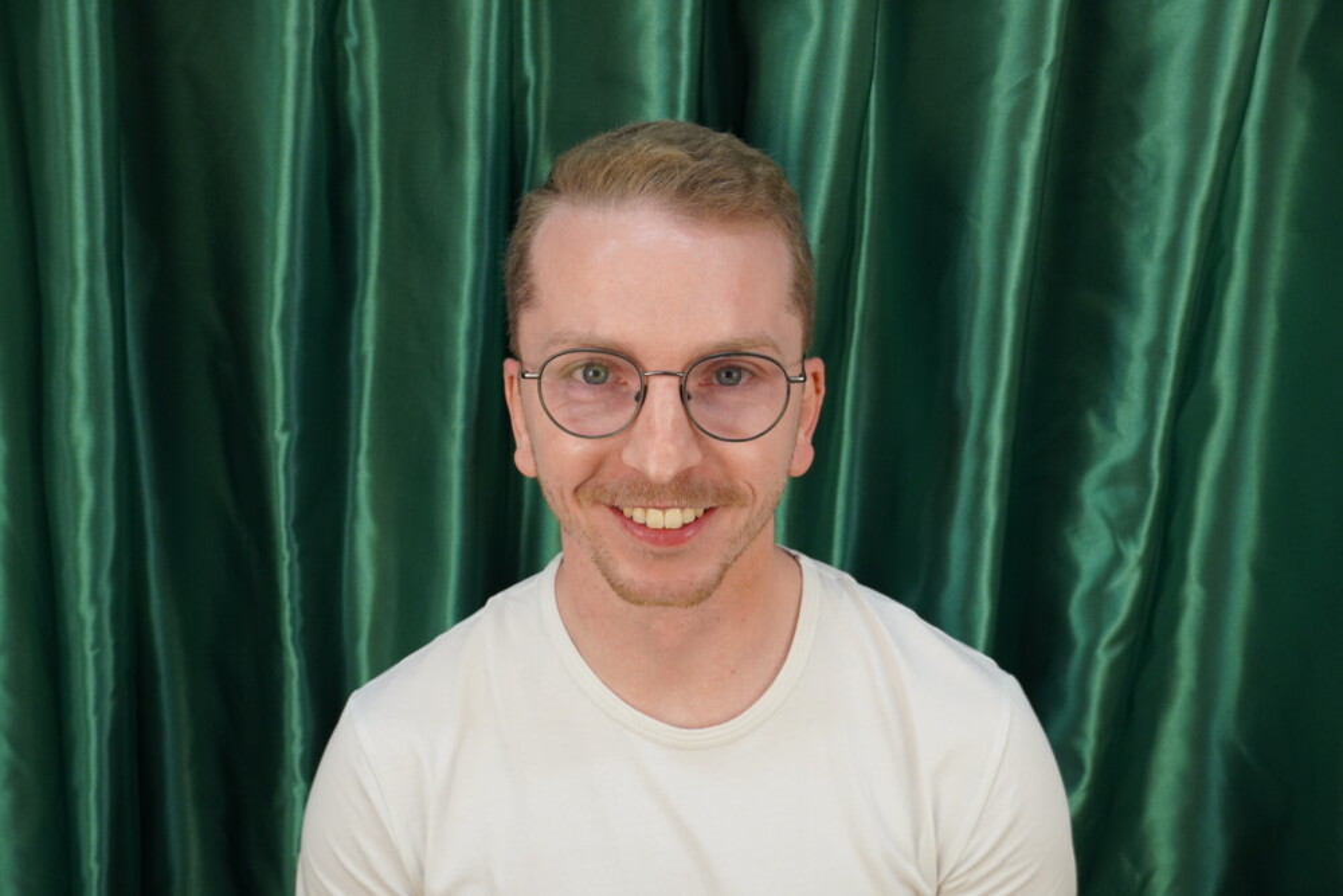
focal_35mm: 44
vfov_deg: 30.9
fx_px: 1623
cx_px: 672
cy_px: 448
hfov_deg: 45.0
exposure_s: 1/160
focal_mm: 29
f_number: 4.5
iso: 1000
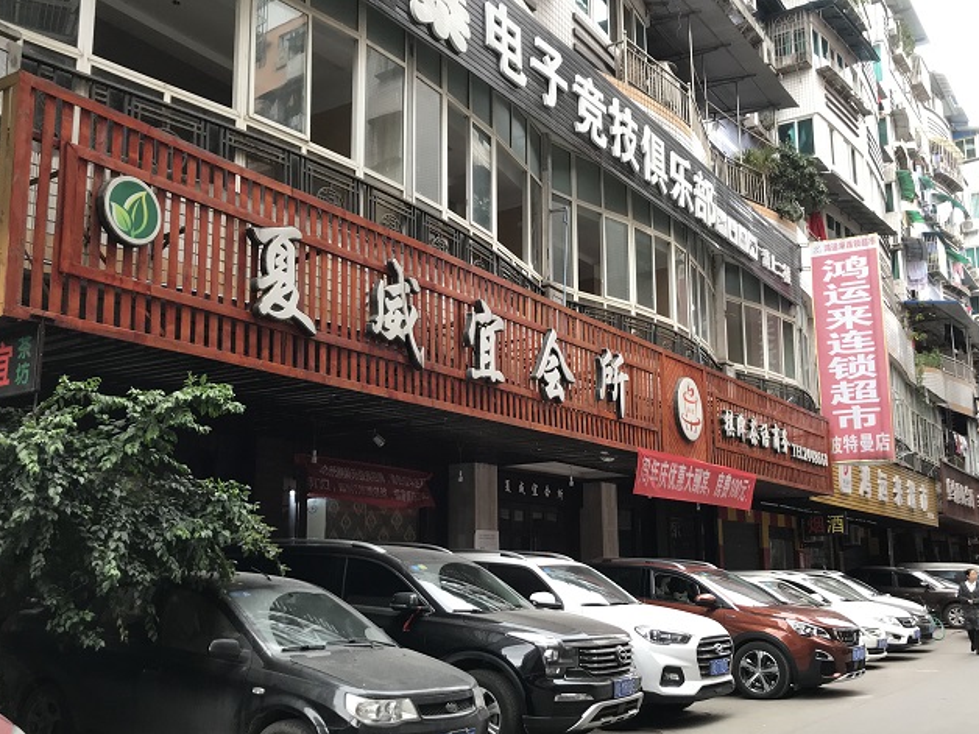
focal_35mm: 36
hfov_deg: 51.4
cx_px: 484
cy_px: 395
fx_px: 1018
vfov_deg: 39.6
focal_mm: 3.99
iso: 25
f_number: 1.8
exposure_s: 1/100
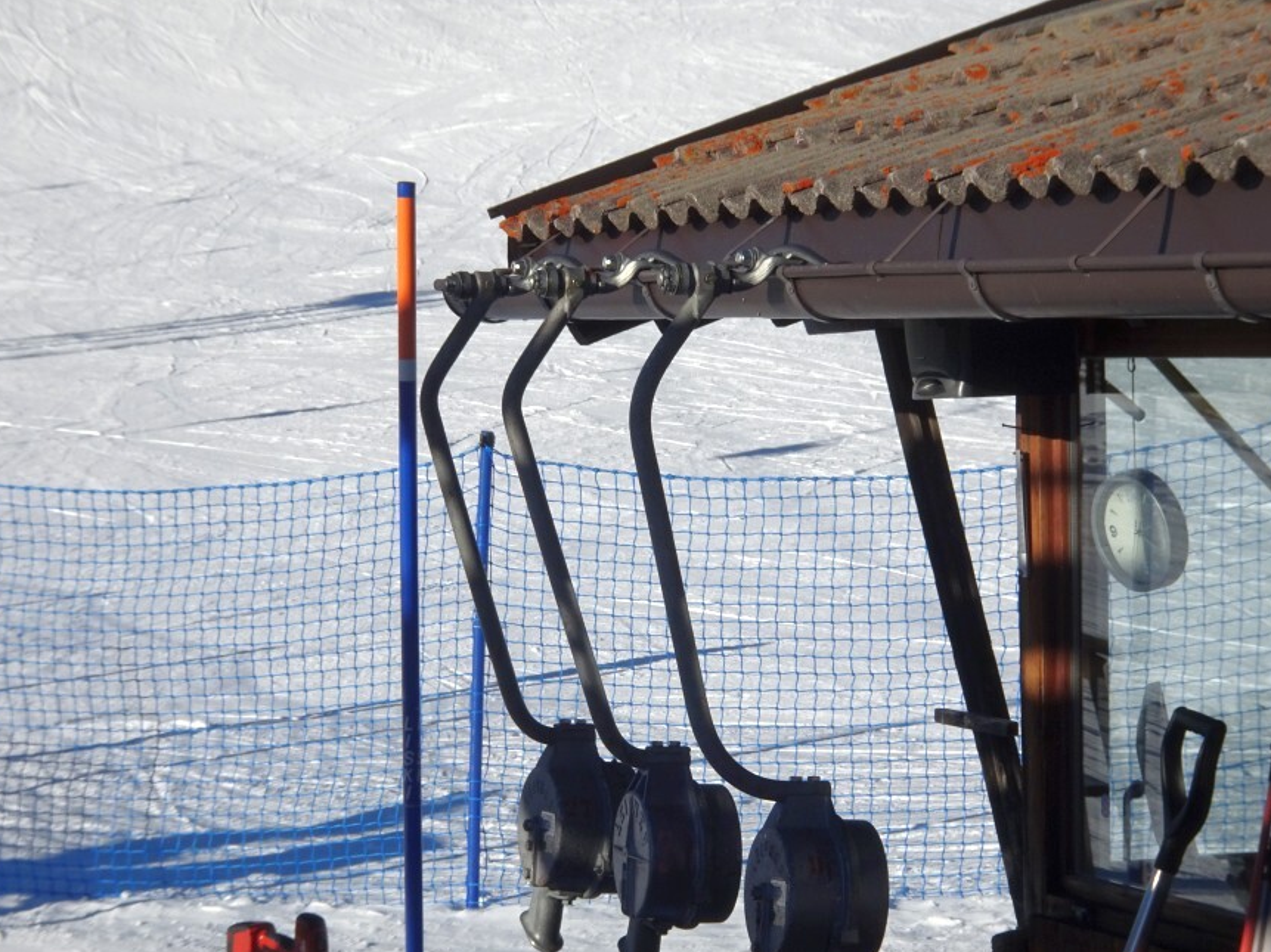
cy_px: 546
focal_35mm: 119
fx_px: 4368
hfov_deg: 16.6
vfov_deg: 12.4
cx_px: 688
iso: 80
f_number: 5
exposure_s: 1/800
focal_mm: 17.01
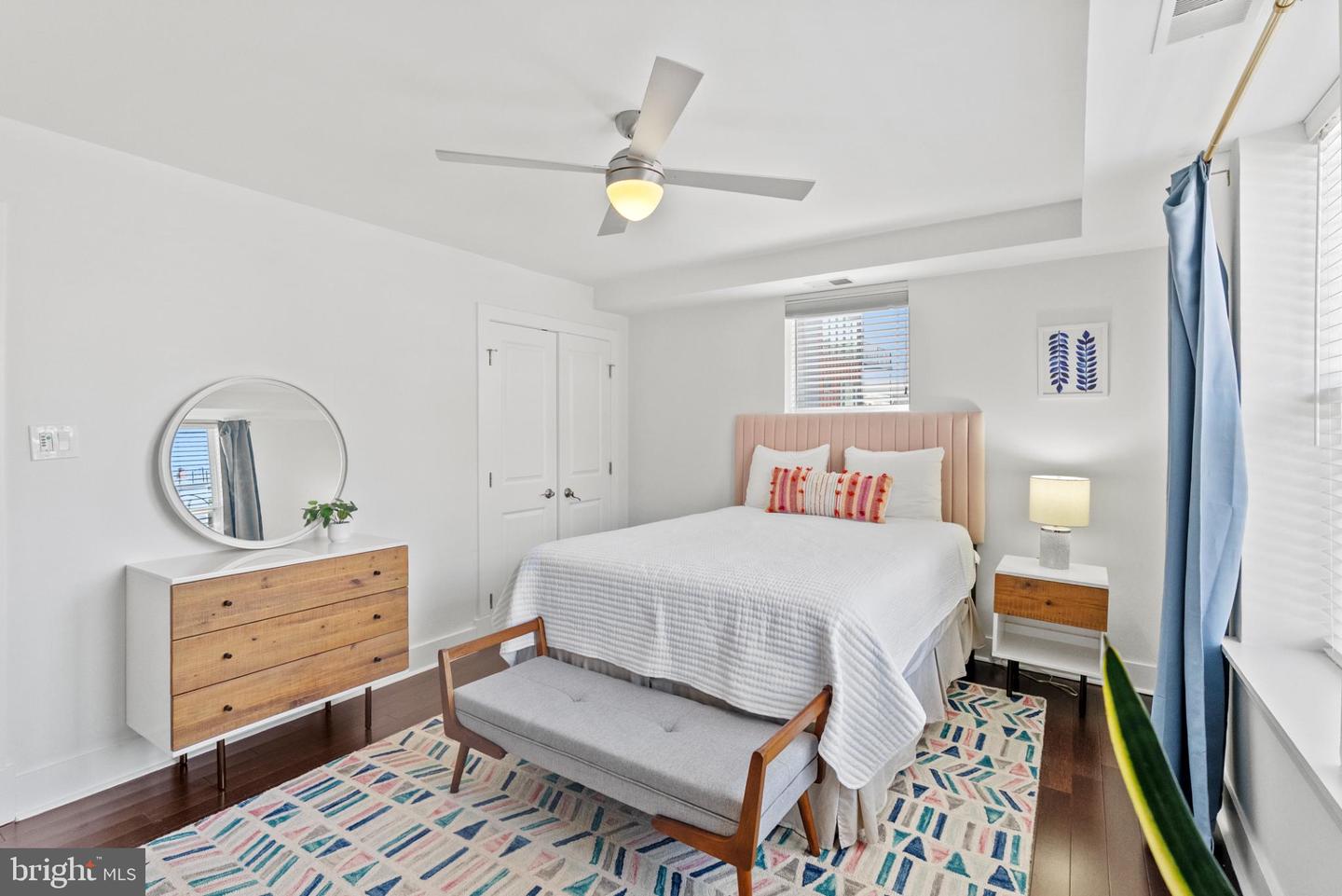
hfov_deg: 96.7
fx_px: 597
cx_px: 671
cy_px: 448
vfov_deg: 73.8
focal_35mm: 16
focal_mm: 16
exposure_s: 1/15
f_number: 8
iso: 2500
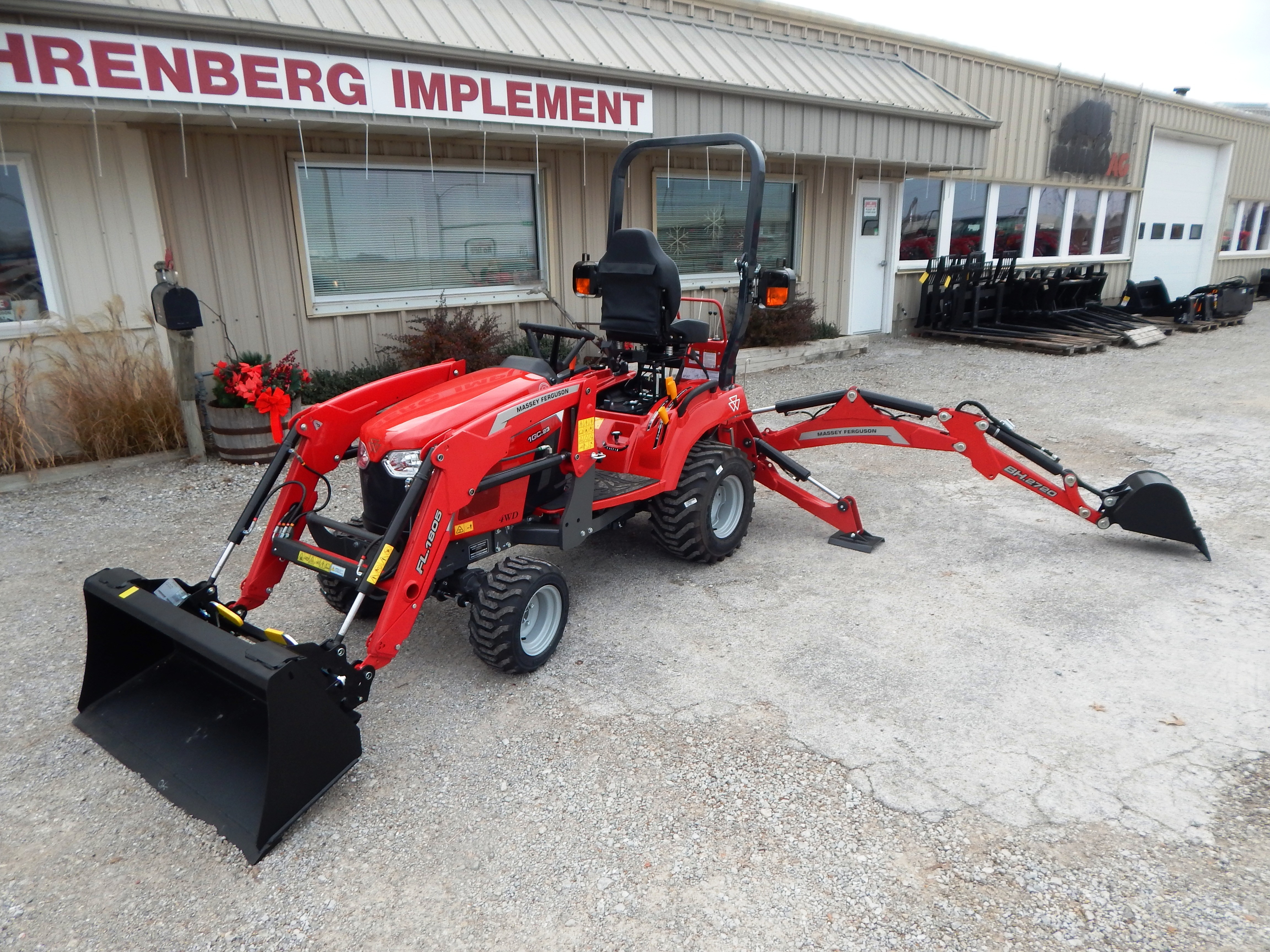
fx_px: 807
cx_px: 635
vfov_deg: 61.1
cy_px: 476
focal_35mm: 22
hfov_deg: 76.4
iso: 125
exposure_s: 1/200
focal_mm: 4
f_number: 3
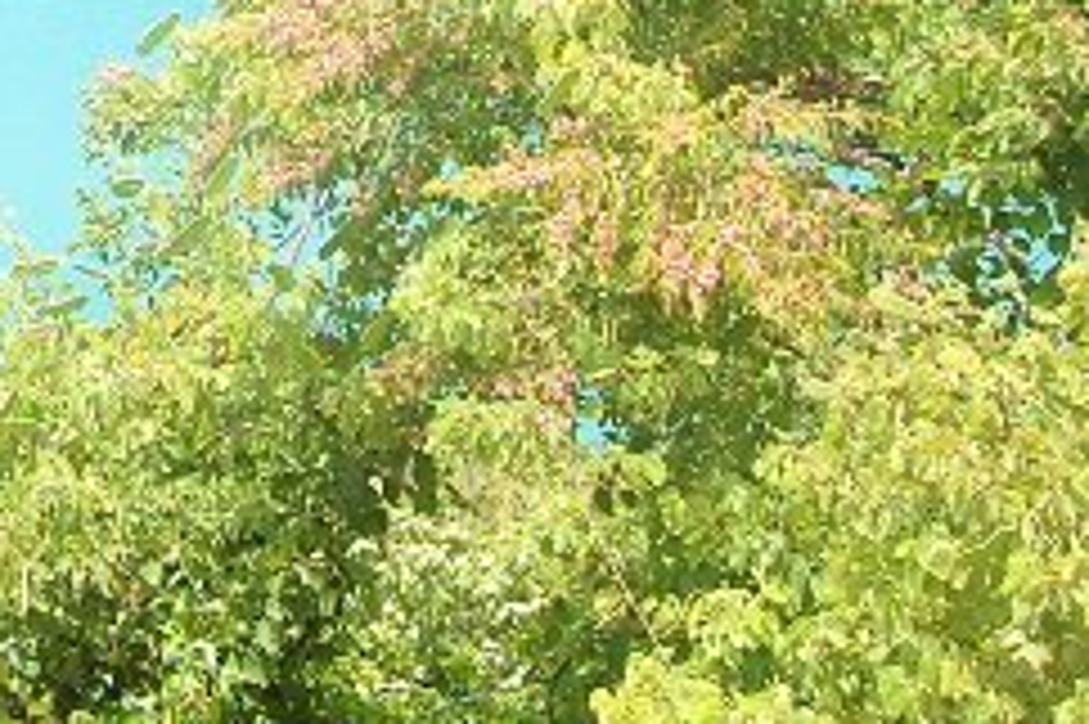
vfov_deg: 14.5
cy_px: -411
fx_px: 2630
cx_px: -225
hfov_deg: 21.7
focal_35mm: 87
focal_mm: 18
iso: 200
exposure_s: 1/250
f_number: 8
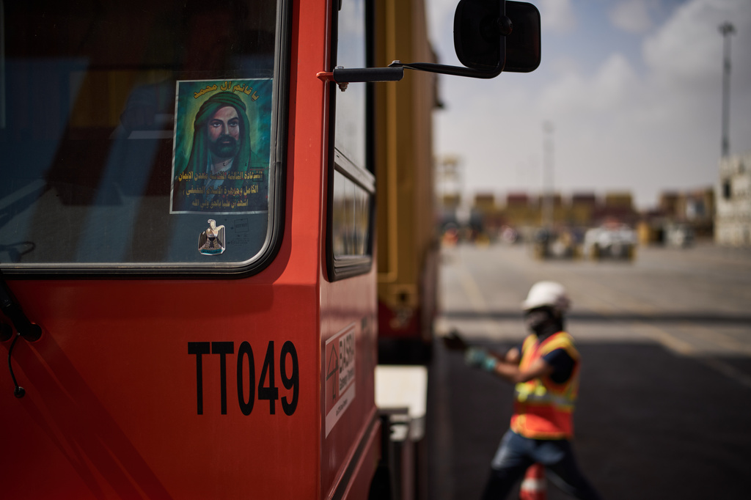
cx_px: 376
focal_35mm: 50
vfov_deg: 27.0
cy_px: 250
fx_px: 1043
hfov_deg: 39.6
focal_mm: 50
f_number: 1.4
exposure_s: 1/12800
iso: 100
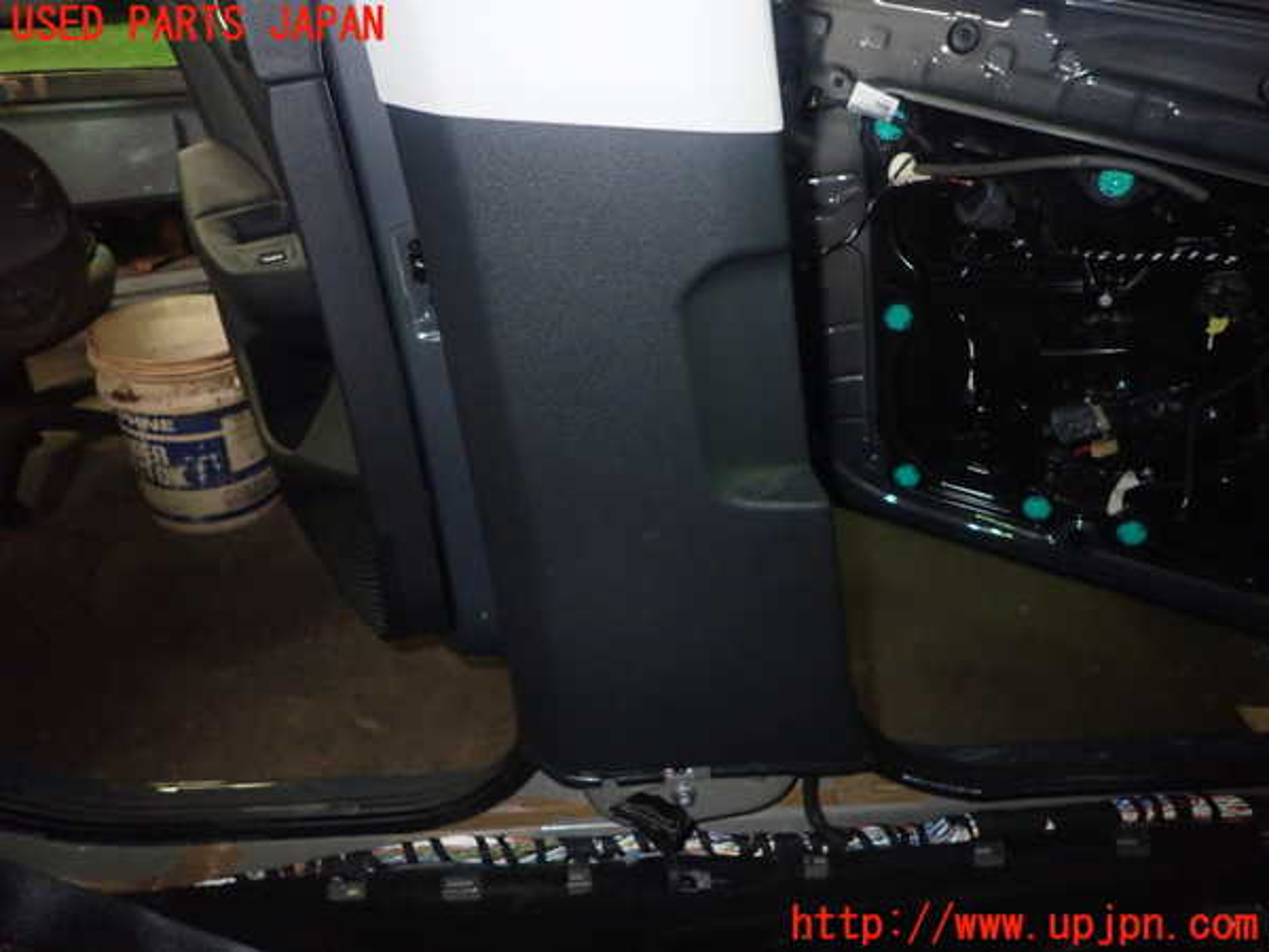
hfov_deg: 69.4
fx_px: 916
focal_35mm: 25
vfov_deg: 54.9
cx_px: 634
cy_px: 476
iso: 800
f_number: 5.6
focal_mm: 4.5
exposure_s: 1/30
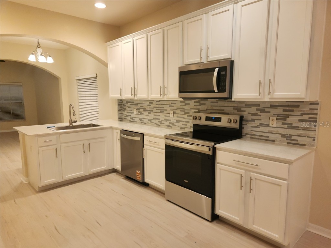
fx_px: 220
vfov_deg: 58.9
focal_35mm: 23
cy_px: 124
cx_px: 166
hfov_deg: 73.9
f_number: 1.8
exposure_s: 1/60
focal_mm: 5.4
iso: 160
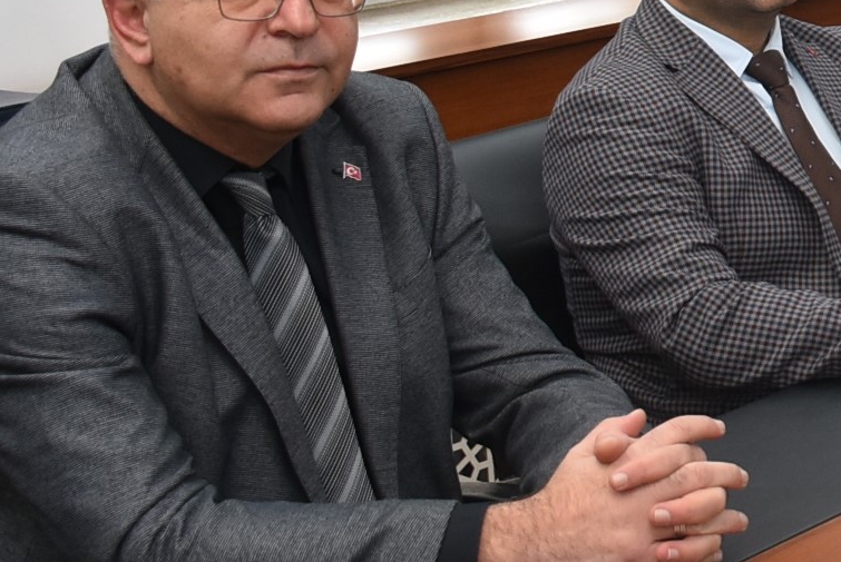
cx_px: 1485
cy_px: -111
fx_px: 2502
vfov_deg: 12.5
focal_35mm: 107
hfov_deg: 16.3
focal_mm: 18
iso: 450
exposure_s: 1/60
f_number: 4
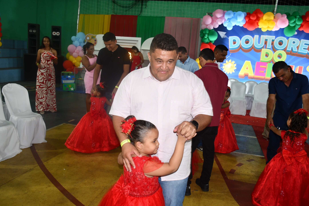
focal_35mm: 30
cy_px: 103
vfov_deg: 43.6
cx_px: 154
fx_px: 257
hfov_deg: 61.9
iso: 640
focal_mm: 20
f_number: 3.5
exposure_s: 1/60
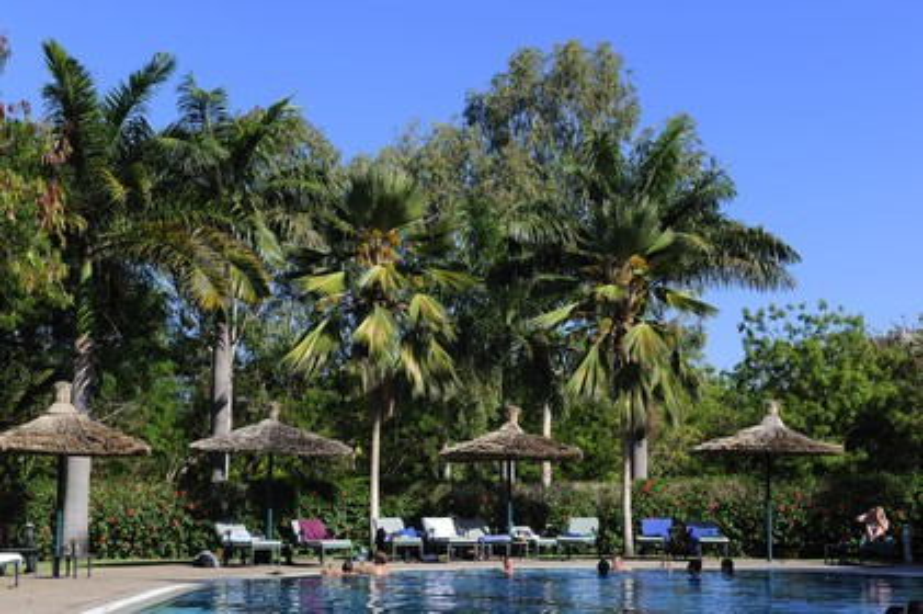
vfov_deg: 21.9
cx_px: 462
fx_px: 1588
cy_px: 307
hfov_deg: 32.4
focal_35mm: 62
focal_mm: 62
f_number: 10
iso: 200
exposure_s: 1/160
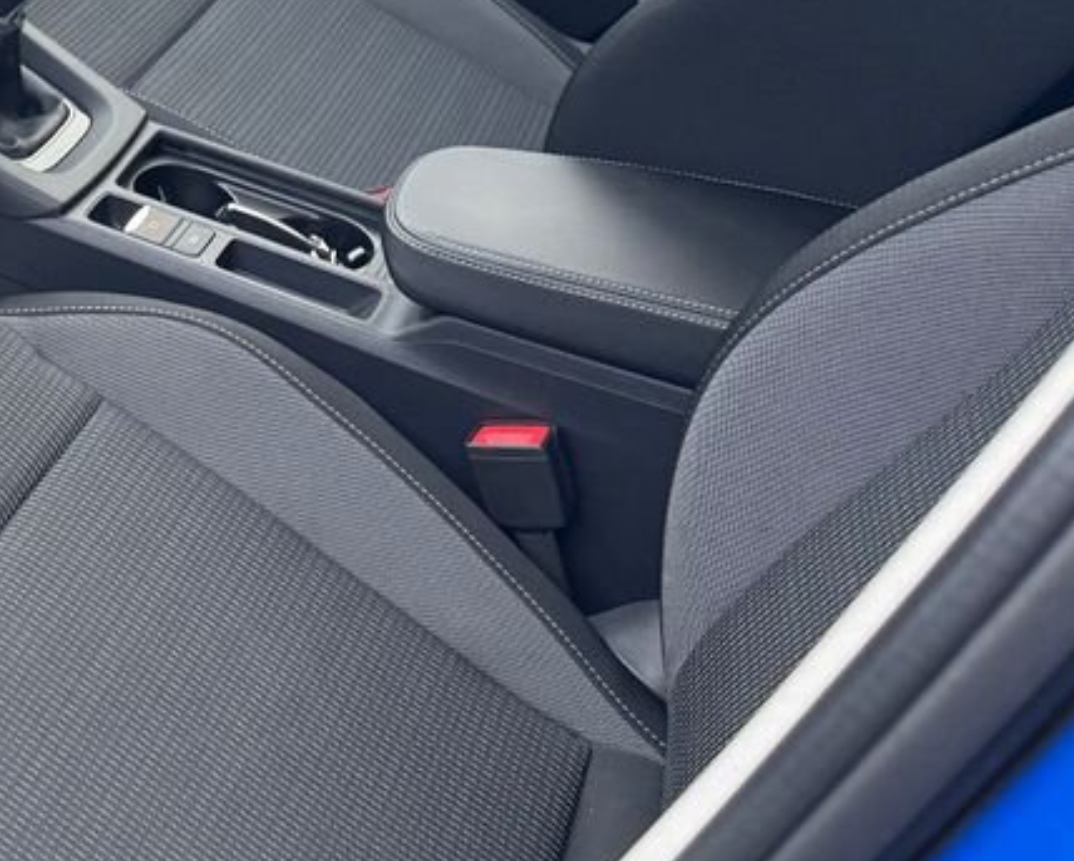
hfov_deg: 30.1
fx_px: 1781
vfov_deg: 25.9
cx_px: -103
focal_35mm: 56
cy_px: 25
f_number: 1.78
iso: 320
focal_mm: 6.76
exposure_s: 1/48
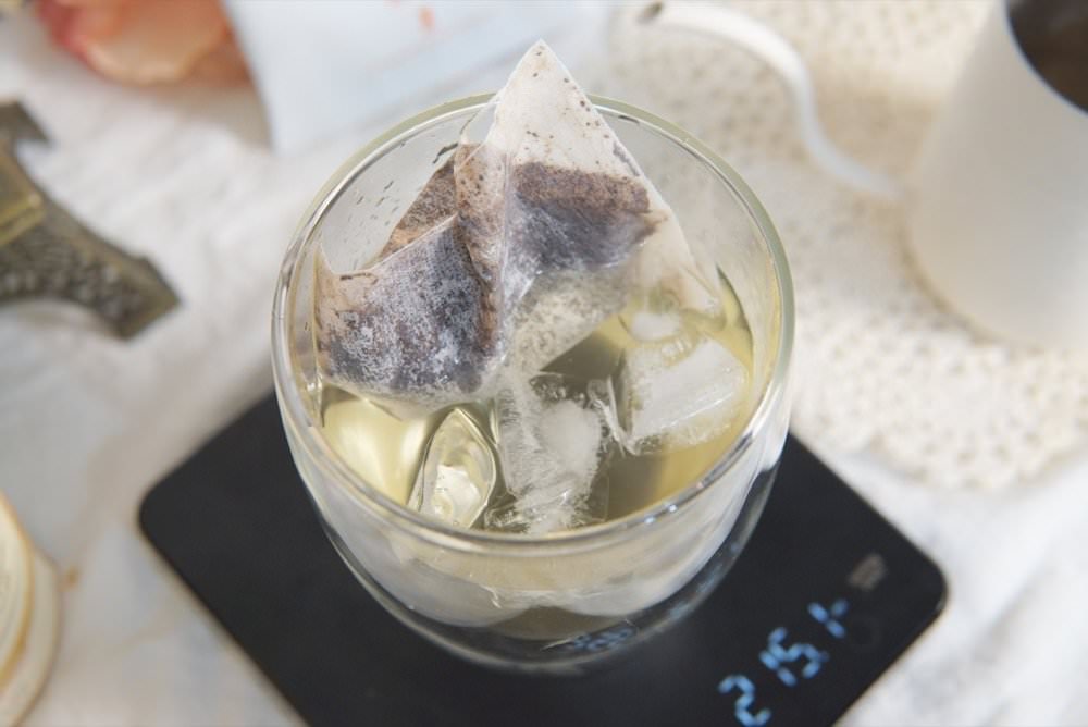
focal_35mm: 45
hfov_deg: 43.6
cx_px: 544
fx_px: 1361
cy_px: 364
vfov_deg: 29.9
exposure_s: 1/60
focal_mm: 30
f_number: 4
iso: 400
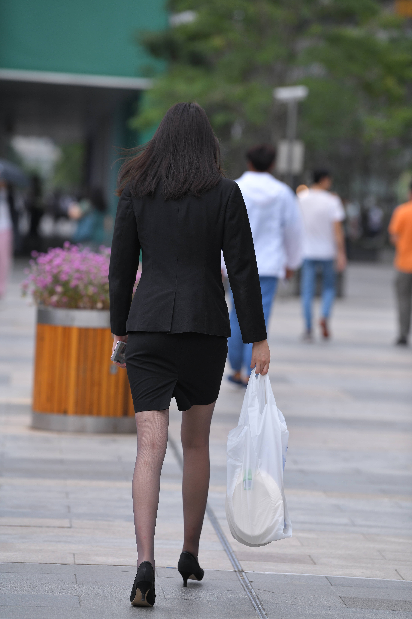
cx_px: 206
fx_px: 3261
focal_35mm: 190
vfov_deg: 10.8
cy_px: 310
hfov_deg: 7.2
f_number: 4
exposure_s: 1/640
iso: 280
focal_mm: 190
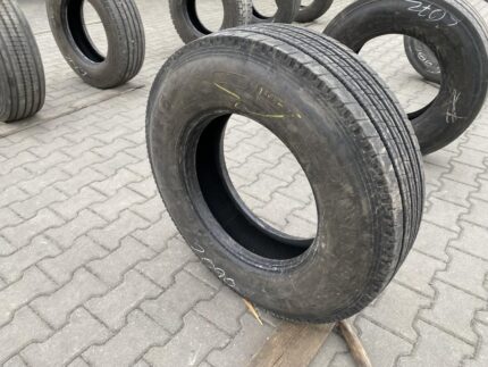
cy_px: 184
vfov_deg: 53.1
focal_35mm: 26
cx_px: 244
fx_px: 367
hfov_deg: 67.3
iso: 80
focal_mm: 4.25
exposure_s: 1/121
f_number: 1.8
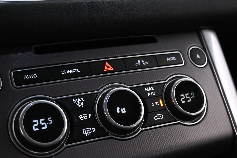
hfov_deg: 36.0
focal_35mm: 55
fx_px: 364
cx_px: 114
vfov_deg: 24.4
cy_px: 94
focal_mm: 27.5
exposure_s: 1/40
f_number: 4.5
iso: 4000
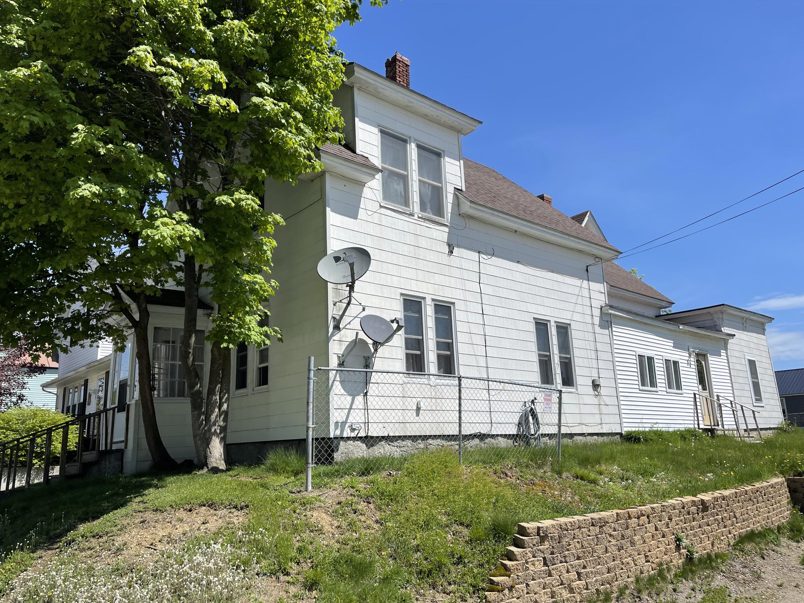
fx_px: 581
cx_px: 402
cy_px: 302
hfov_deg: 69.4
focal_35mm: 25
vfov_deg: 54.9
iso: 32
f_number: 1.6
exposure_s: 1/4348
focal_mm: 5.1
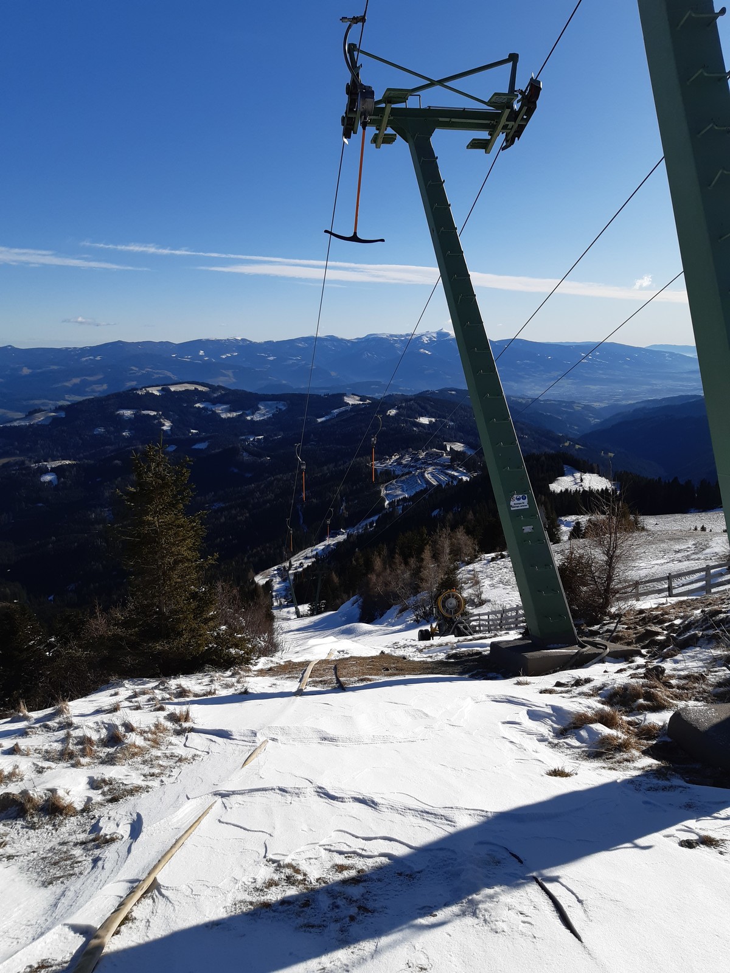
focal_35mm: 26
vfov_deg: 67.3
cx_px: 365
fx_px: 731
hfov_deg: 53.1
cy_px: 486
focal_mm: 3.92
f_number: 1.7
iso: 40
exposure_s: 1/3413
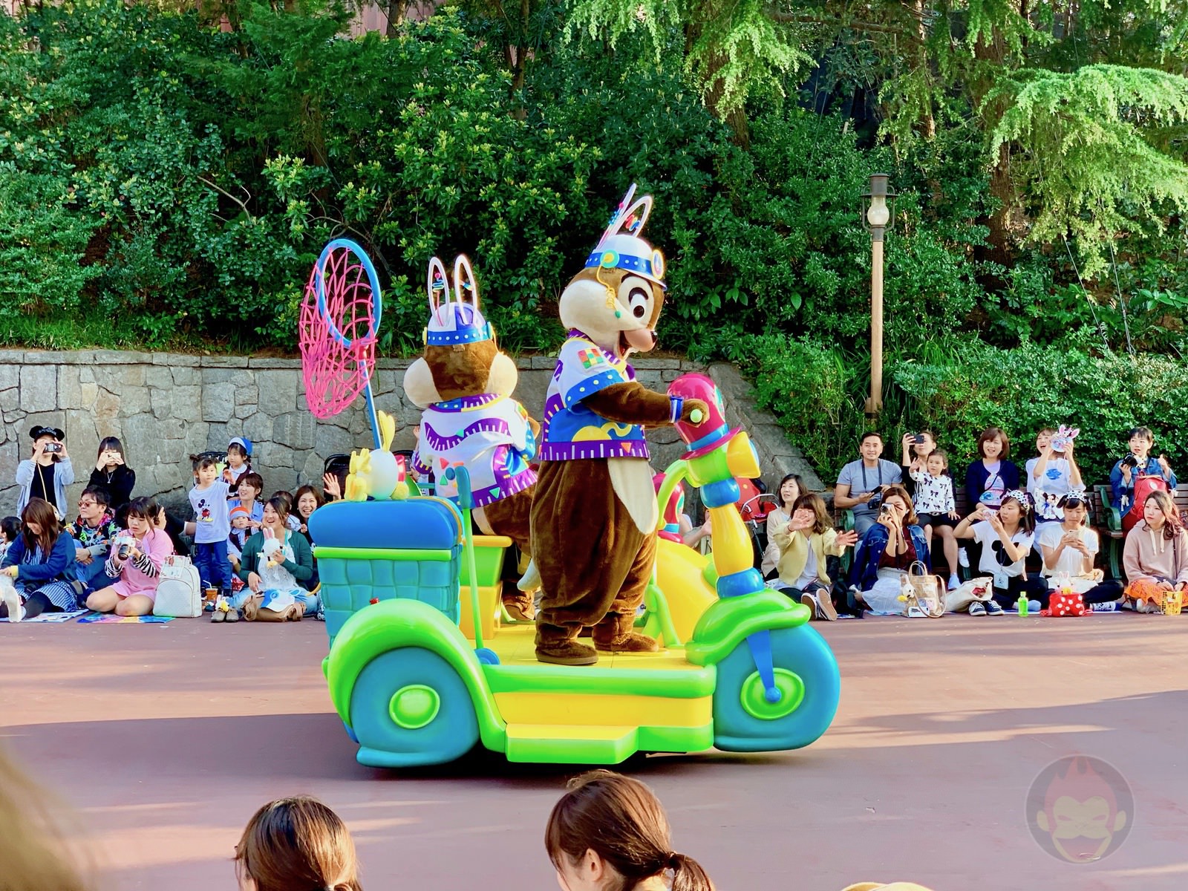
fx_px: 1785
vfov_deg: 28.0
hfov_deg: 36.8
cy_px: 446
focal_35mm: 52
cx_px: 594
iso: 32
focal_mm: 6
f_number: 2.4
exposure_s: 1/122
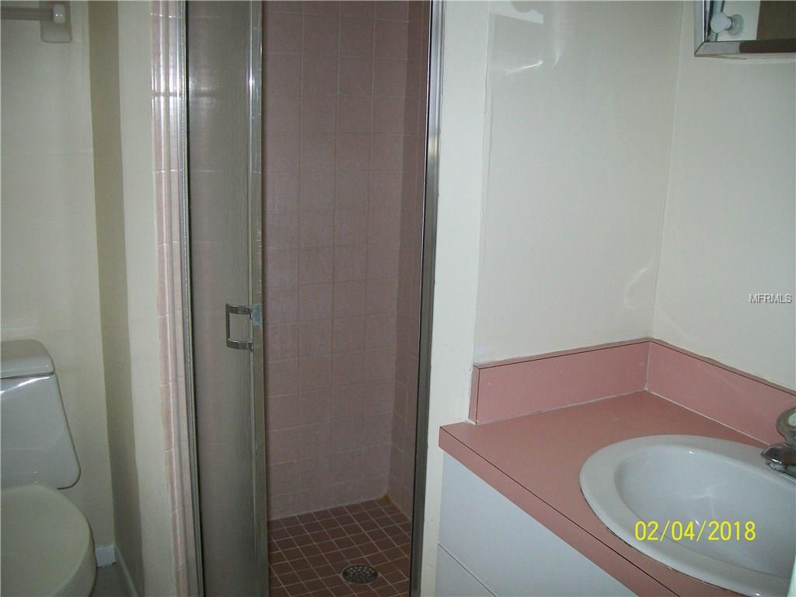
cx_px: 398
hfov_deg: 54.0
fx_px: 782
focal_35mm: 34
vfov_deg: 41.8
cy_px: 298
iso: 160
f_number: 2.7
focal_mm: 6.1
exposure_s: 1/60
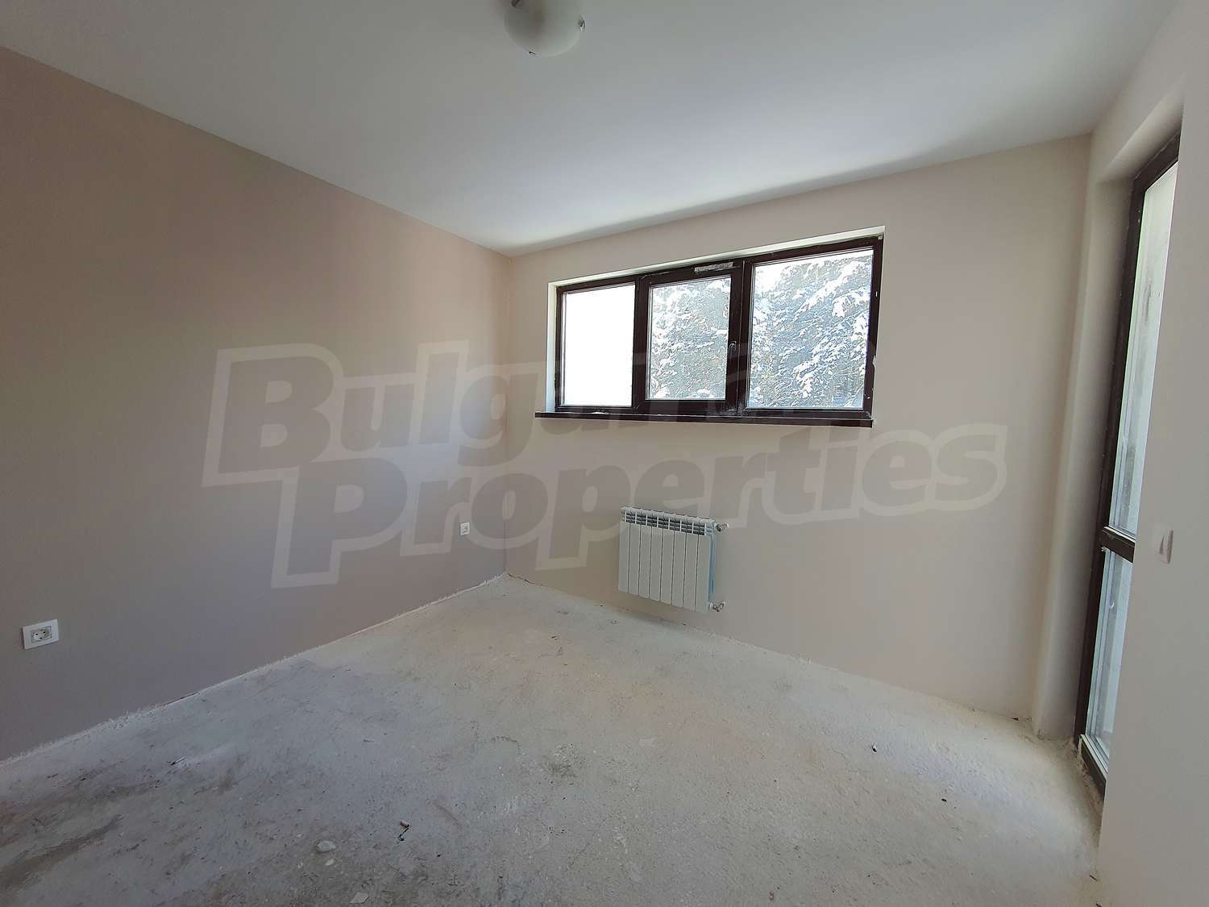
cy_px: 454
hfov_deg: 106.2
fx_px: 454
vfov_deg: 89.9
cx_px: 604
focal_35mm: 13
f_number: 2.2
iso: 50
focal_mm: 1.8
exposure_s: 1/50
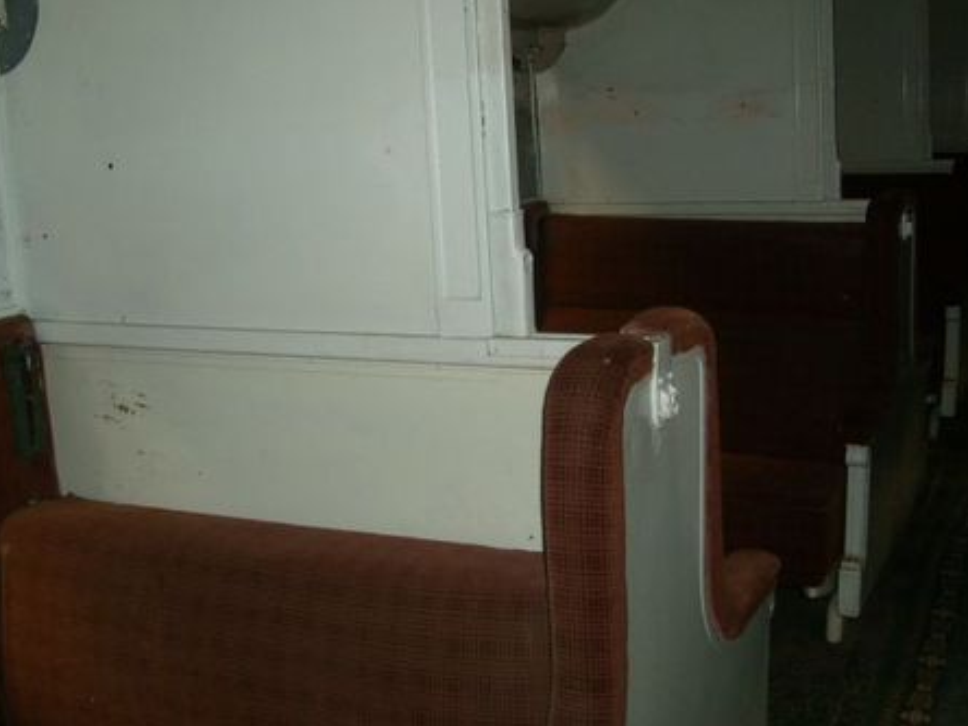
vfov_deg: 34.3
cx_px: 518
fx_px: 1174
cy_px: 362
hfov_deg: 44.8
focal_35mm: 42
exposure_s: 1/45
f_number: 2.8
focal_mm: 5.8
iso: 100
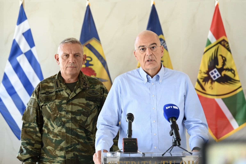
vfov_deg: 17.5
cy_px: 82
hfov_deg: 26.0
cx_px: 123
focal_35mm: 78
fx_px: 533
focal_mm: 52
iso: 1250
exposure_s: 1/250
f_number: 2.8
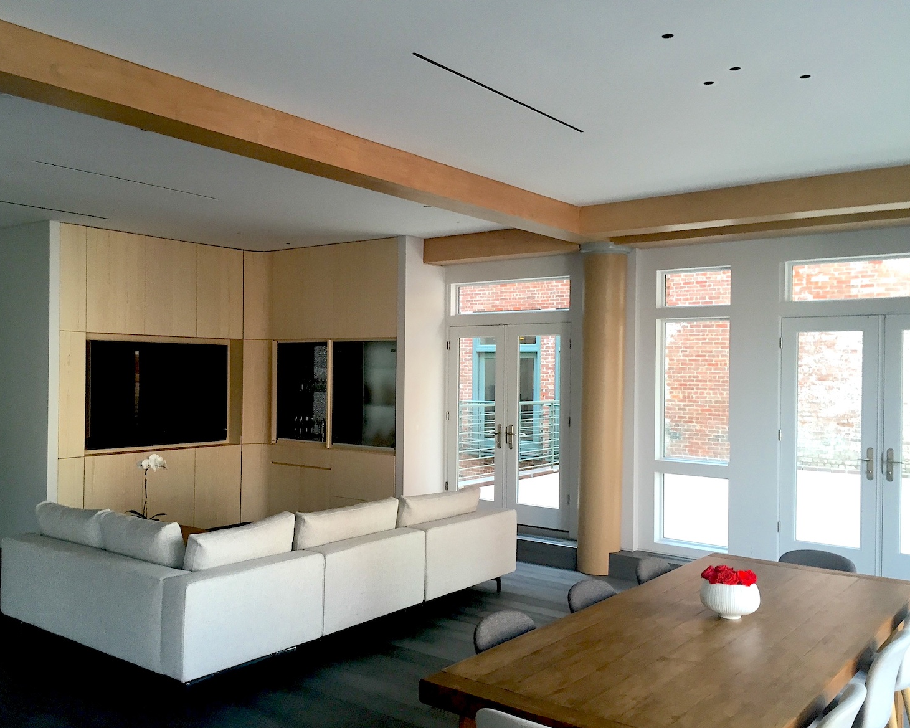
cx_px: 416
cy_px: 373
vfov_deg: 47.1
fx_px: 835
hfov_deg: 57.1
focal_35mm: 31
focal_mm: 4.15
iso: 32
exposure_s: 1/30
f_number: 2.2
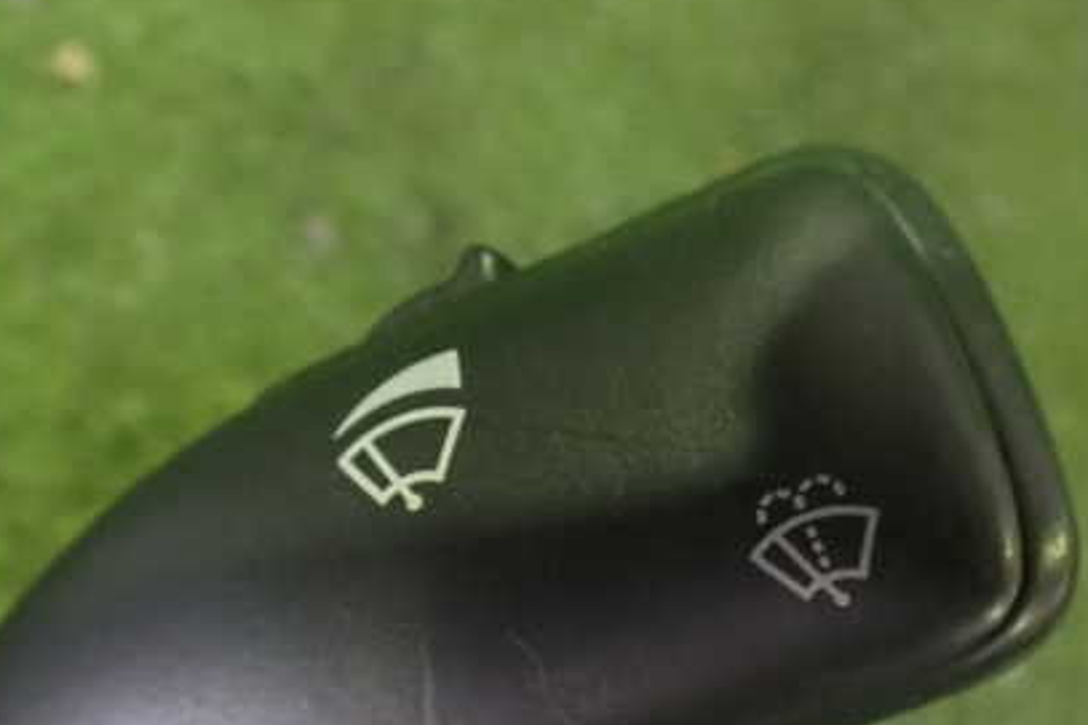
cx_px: 596
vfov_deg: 29.1
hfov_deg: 42.7
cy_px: 455
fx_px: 1390
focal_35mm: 46
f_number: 2.3
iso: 1250
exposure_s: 1/30
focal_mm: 5.4
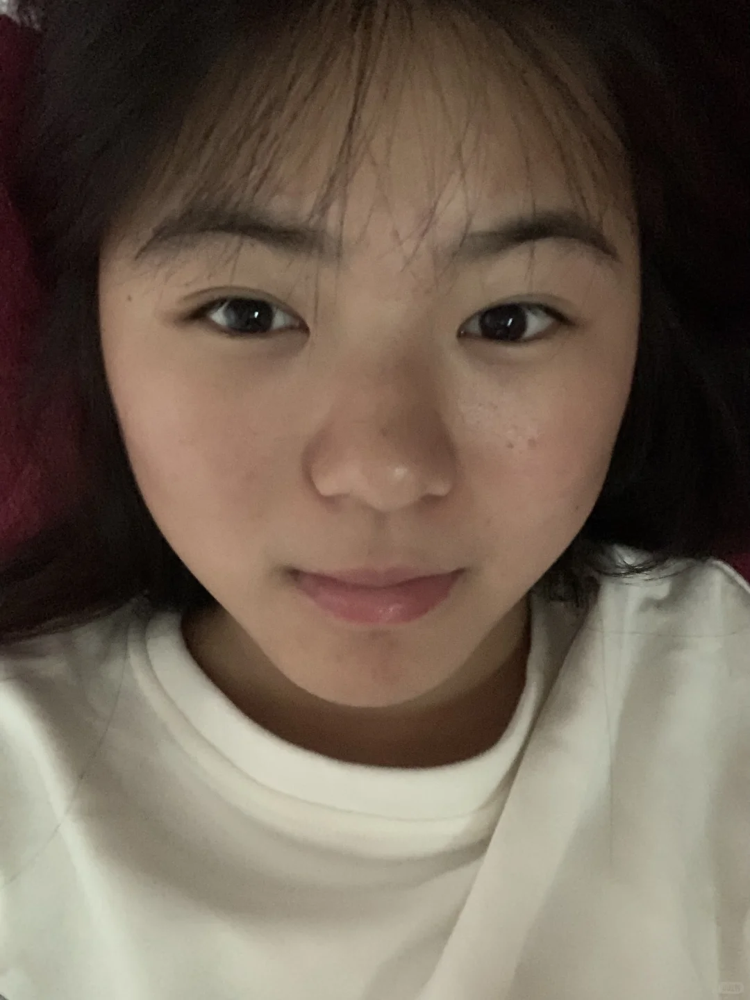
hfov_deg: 44.2
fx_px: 924
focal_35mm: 32
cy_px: 500
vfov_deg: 56.8
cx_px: 375
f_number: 2.2
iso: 1000
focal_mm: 2.87
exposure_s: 1/15
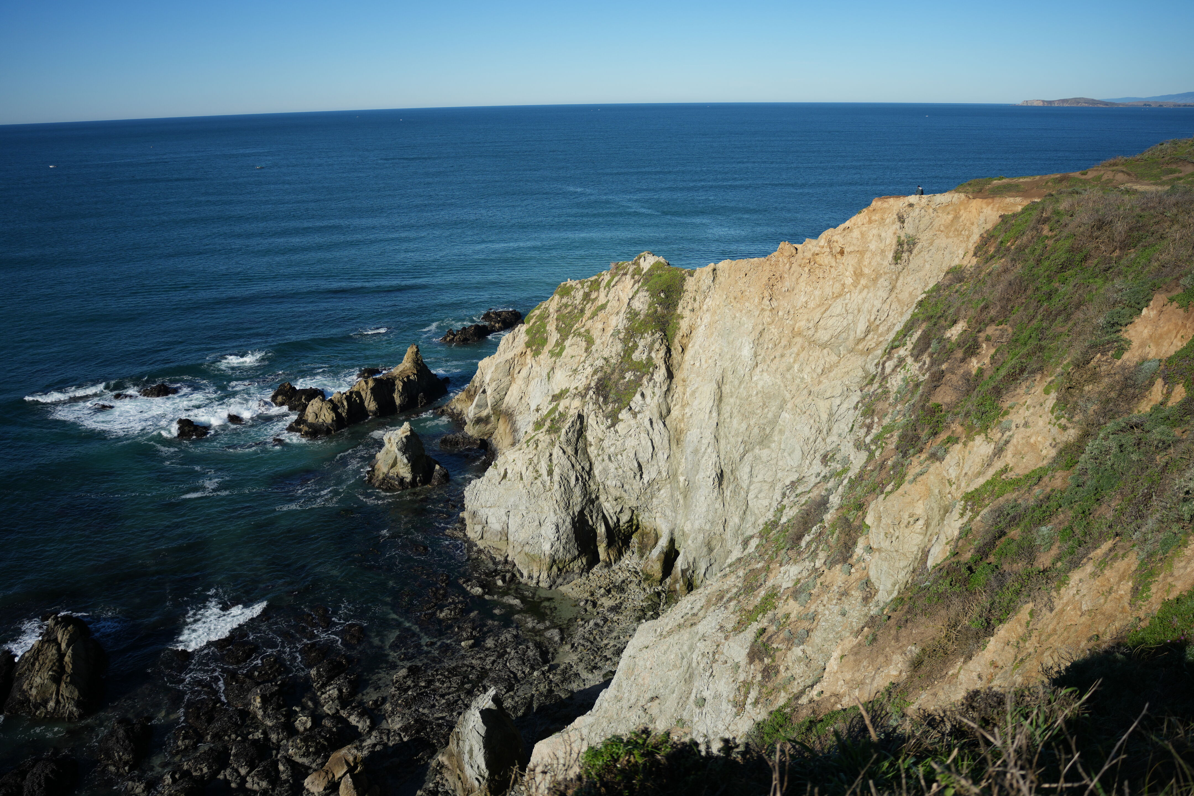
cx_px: 597
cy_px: 398
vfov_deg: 46.4
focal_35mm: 28
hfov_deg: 65.5
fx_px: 929
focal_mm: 28
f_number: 4
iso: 160
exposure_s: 1/2000
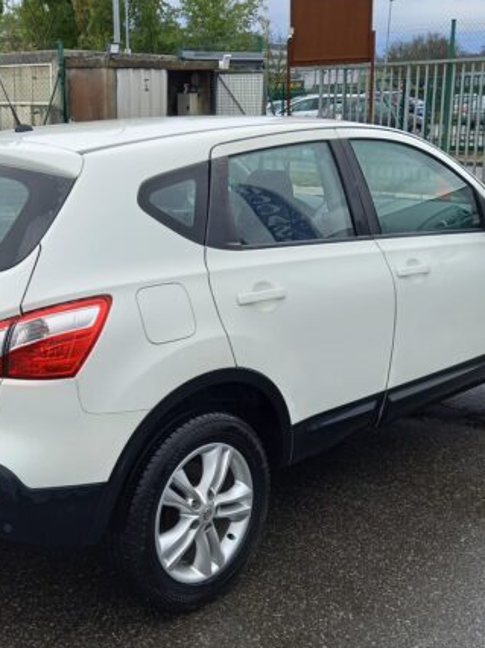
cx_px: 161
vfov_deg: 40.4
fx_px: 879
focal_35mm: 47
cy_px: 344
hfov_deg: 30.6
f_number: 2
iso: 25
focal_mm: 4.6
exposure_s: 1/101
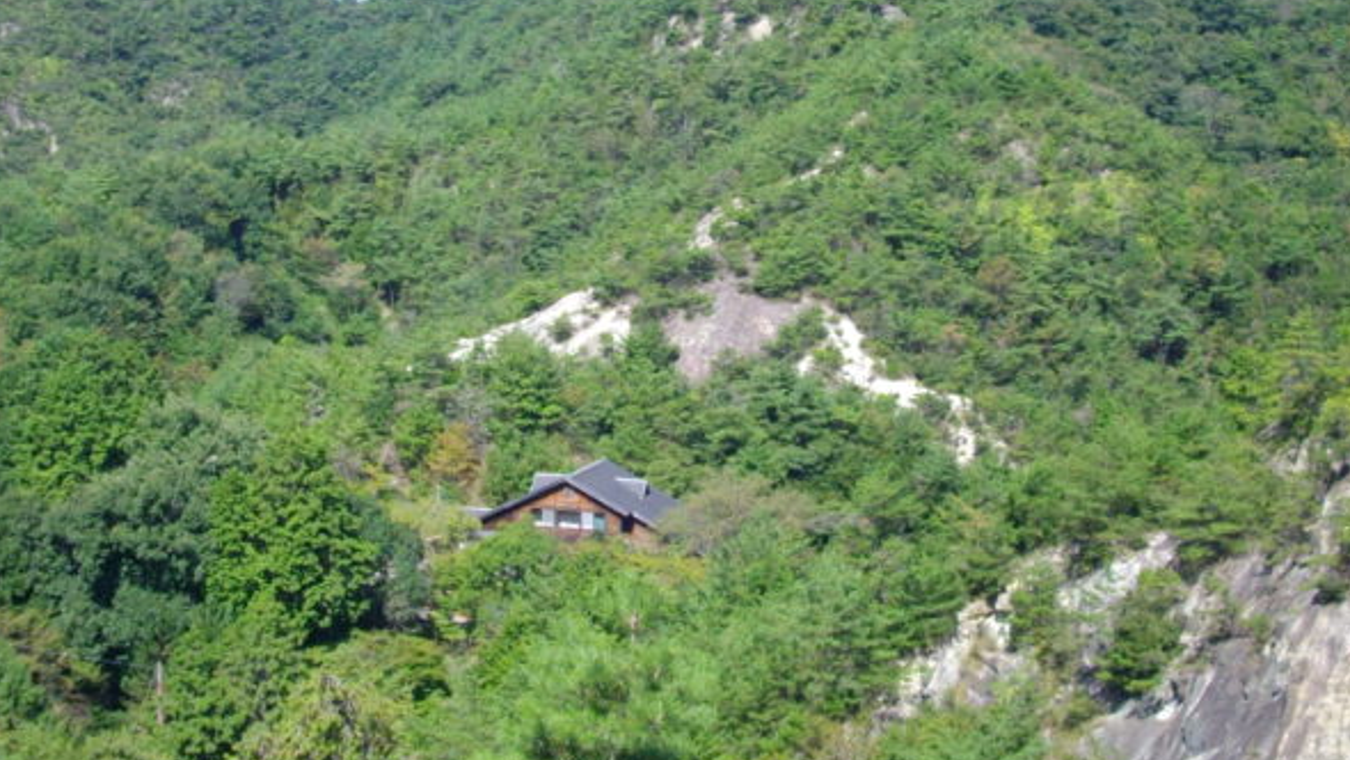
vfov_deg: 17.2
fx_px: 2506
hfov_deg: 30.1
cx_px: 558
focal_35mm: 70
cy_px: 243
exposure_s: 1/200
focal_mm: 6.2
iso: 100
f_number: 5.6
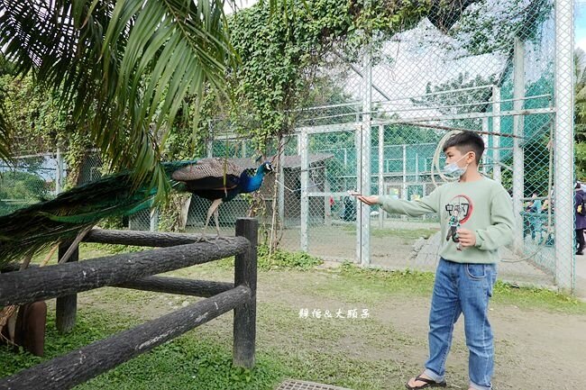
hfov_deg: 73.8
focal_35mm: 24
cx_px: 293
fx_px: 391
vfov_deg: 53.1
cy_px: 195
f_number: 2.8
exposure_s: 1/500
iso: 125
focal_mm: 9
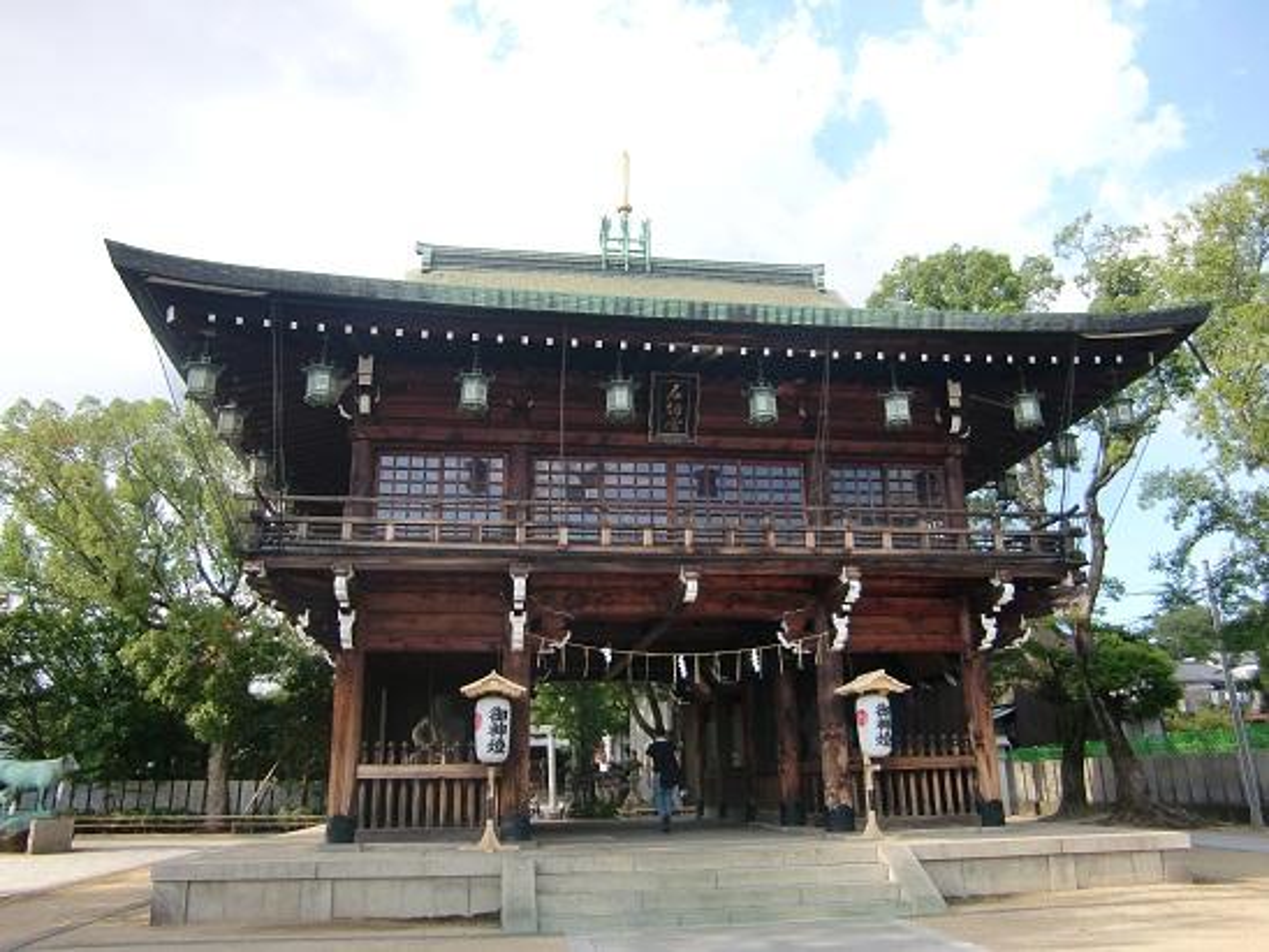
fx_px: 1026
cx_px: 634
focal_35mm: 28
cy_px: 476
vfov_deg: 49.7
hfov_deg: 63.4
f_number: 2.6
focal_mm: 4.9
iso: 64
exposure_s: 1/320
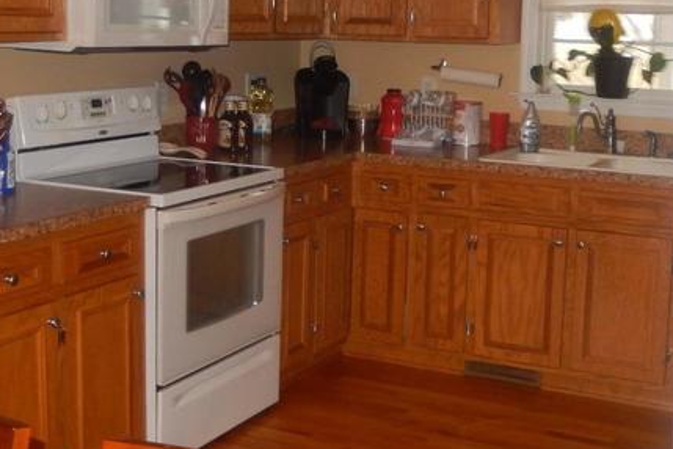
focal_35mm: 60
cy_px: 170
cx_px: 369
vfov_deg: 22.6
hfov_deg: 33.4
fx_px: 1122
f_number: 3.8
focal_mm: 5.7
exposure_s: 1/30
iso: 450
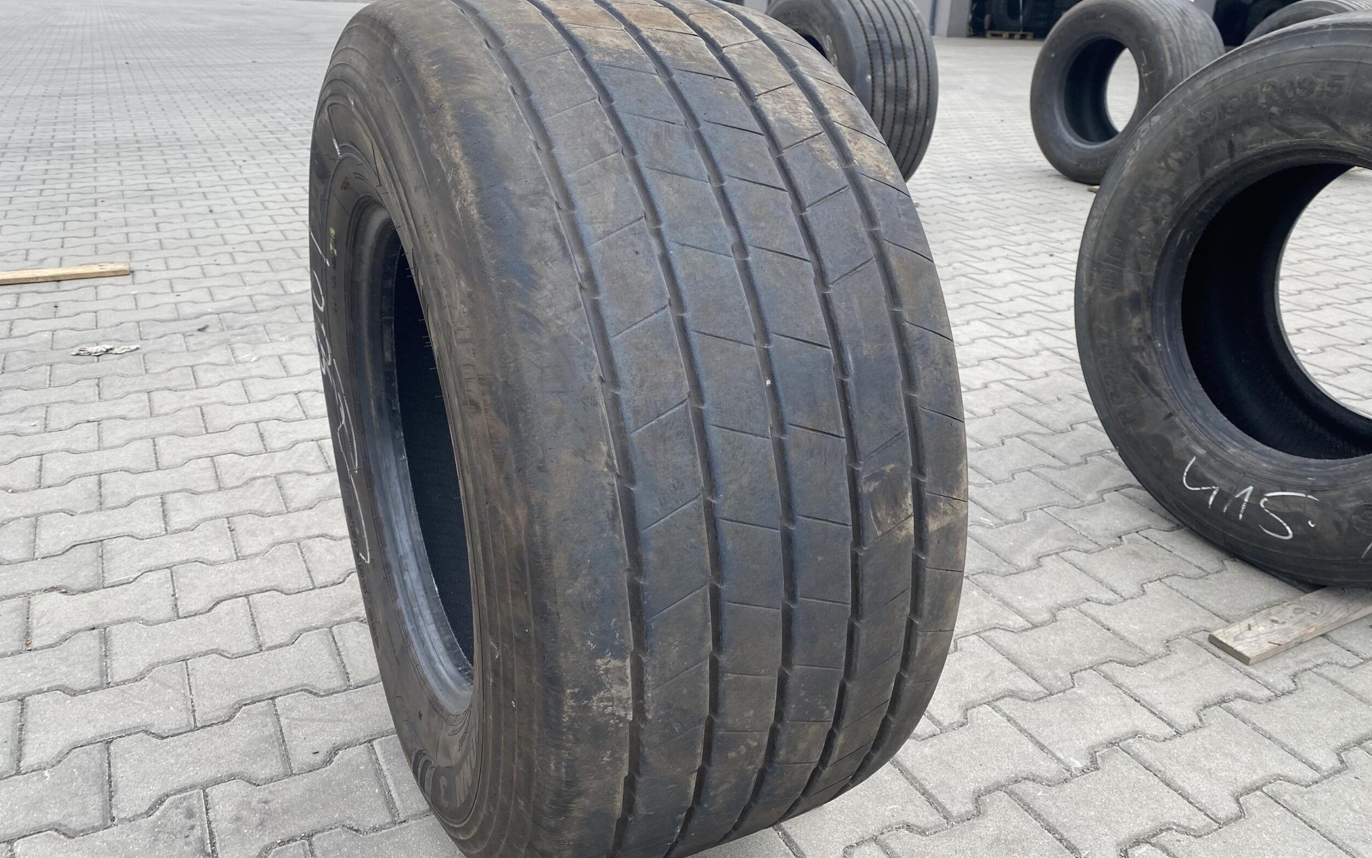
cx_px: 690
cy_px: 448
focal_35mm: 28
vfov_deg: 44.5
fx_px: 1047
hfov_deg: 66.5
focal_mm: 4.25
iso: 32
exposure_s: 1/733
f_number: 1.8
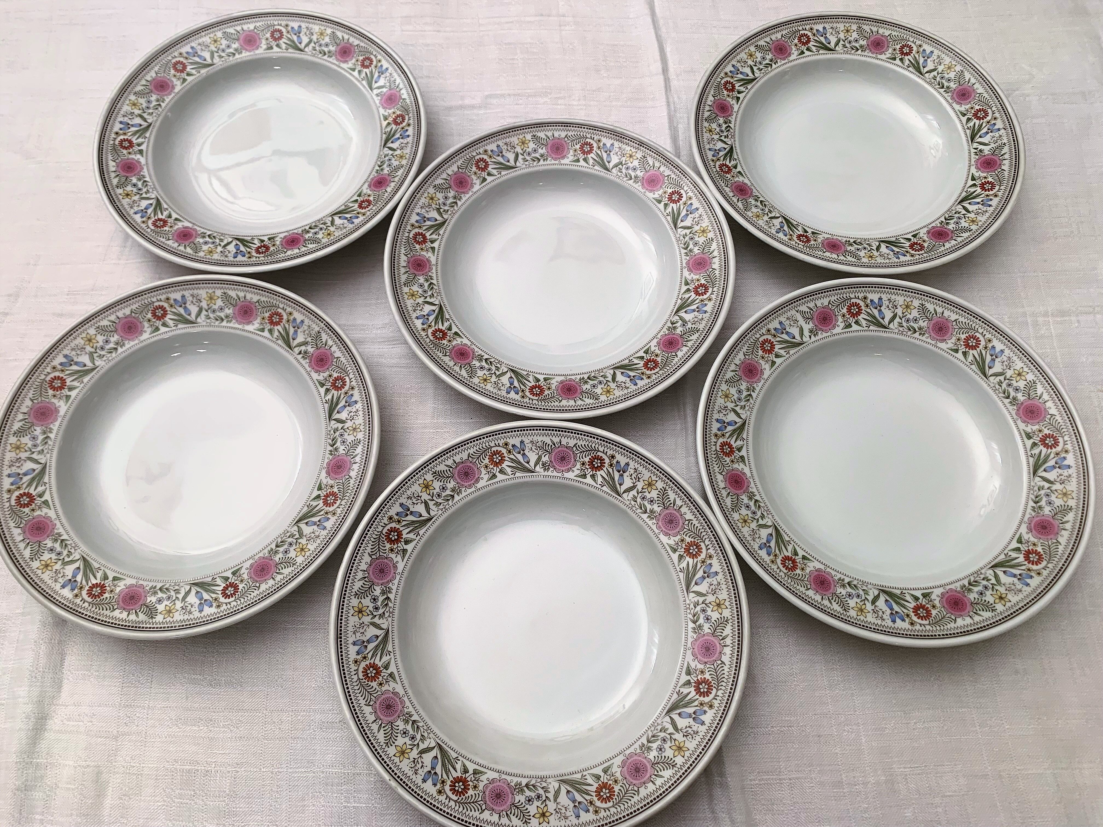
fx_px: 829
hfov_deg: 67.3
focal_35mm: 26
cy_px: 414
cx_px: 552
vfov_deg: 53.1
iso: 64
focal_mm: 4.25
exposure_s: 1/50
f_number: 1.8
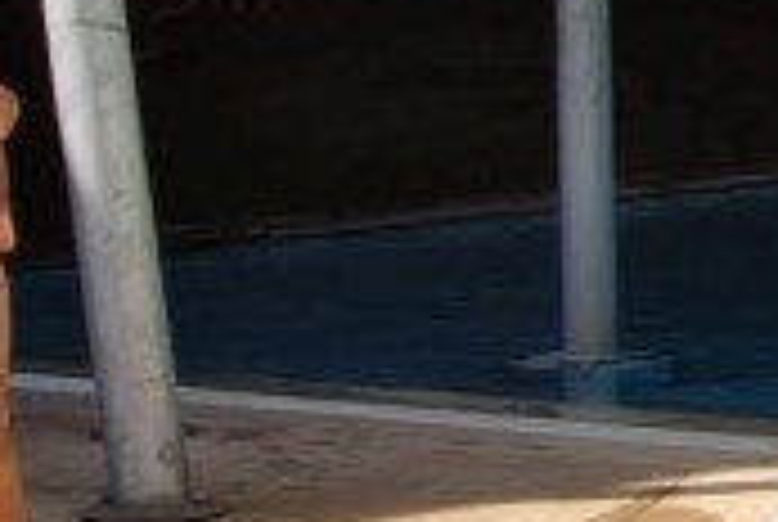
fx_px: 5152
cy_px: -140
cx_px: 2183
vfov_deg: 5.8
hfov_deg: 7.7
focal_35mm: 238
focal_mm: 24
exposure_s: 1/250
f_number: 8
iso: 100
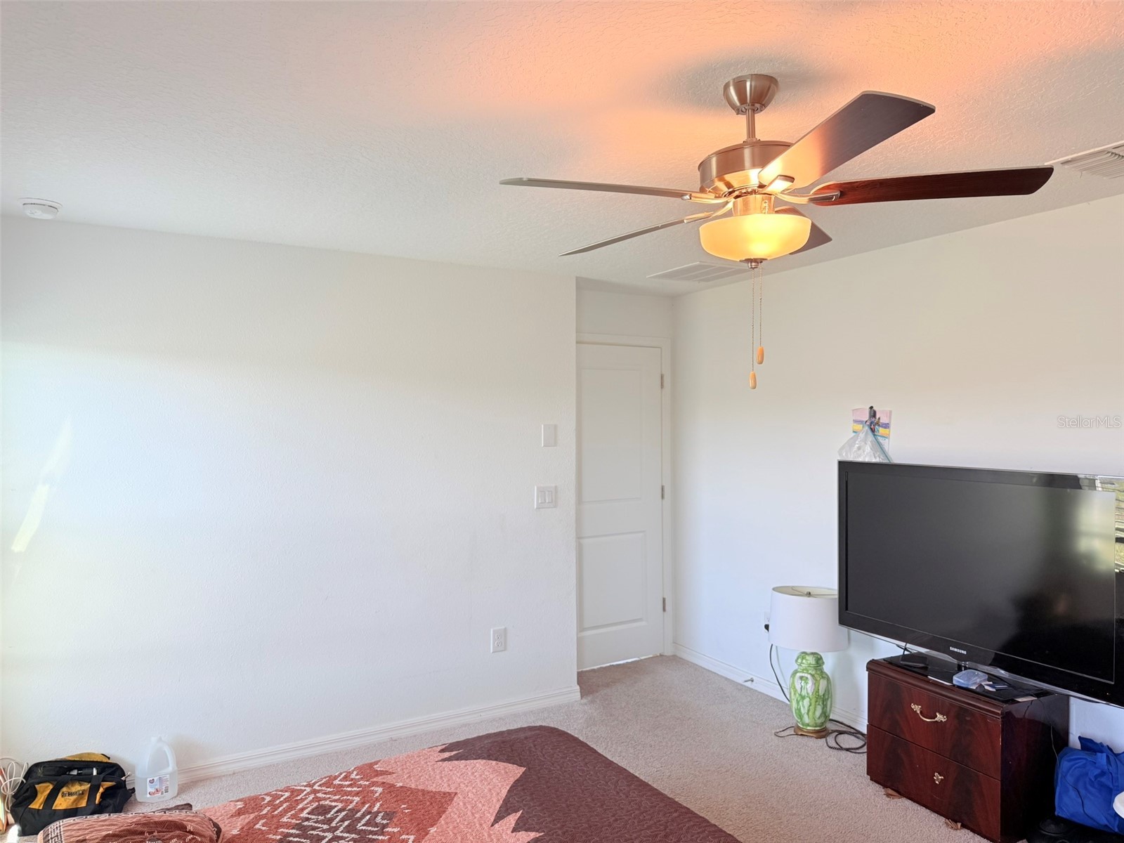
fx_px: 779
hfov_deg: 71.6
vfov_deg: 56.8
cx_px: 562
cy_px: 422
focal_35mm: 24
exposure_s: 1/120
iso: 80
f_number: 1.78
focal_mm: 6.76
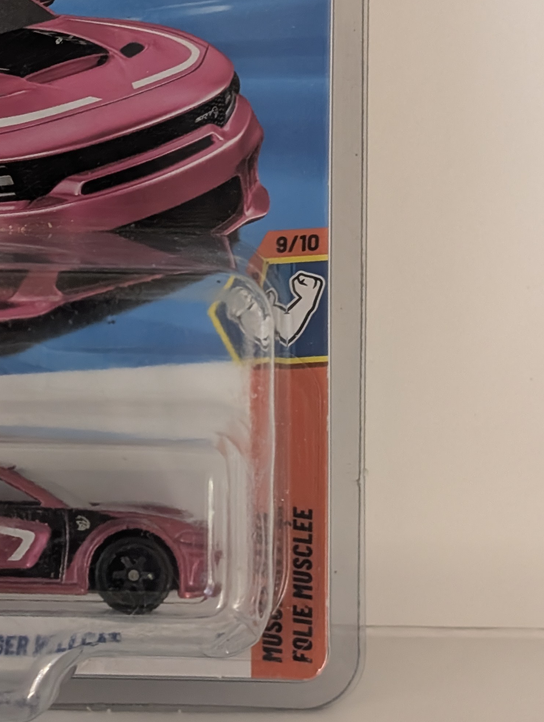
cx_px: 19
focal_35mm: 101
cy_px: 170
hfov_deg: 14.5
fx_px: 2111
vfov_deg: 19.3
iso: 436
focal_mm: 6.9
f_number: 1.68
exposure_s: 1/114
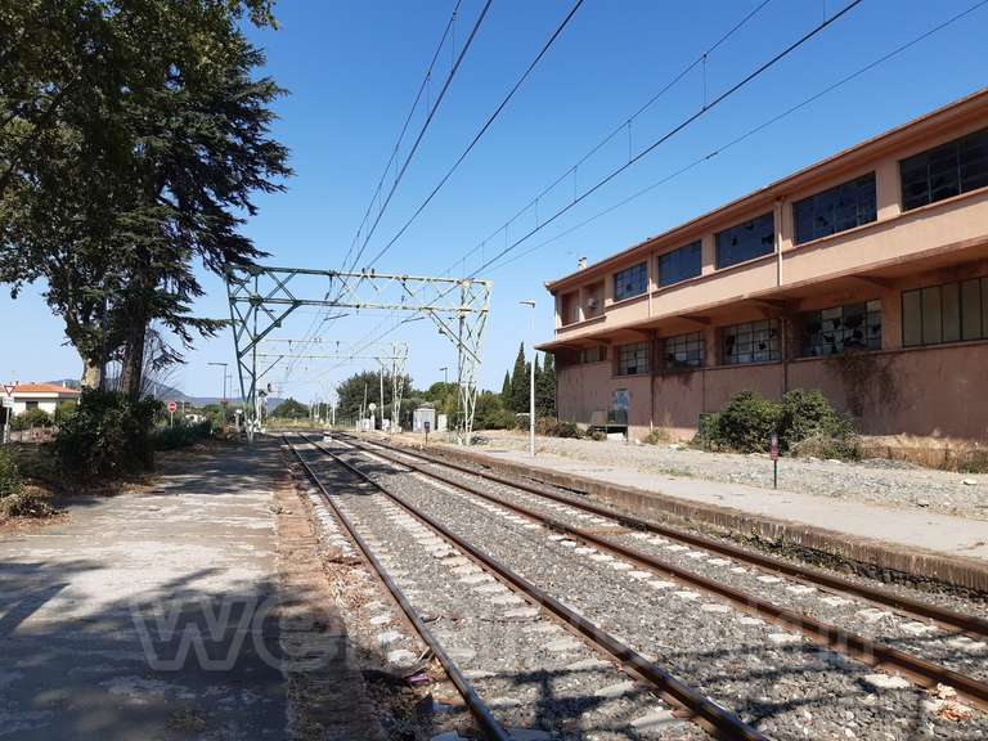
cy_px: 370
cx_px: 494
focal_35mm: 26
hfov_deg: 67.3
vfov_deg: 53.1
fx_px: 742
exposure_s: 1/1805
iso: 40
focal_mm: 3.92
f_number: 1.7
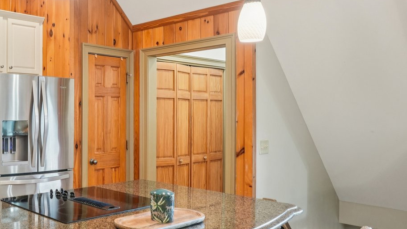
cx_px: -1
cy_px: 121
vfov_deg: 35.6
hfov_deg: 48.7
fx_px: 356
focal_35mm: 33
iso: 320
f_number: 8
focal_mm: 14
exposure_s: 1/4
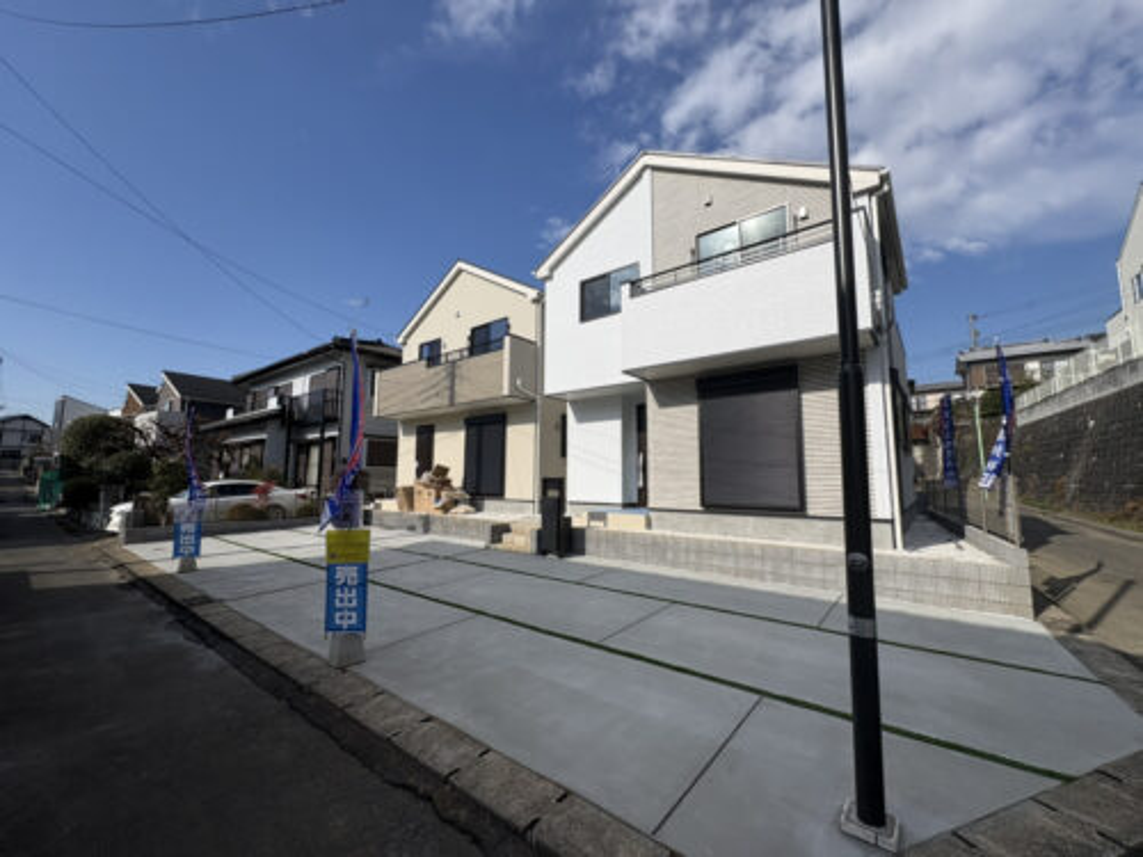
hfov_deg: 102.1
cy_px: 428
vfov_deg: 85.7
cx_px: 572
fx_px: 462
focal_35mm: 14
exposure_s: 1/3717
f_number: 2.2
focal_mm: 2.22
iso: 50
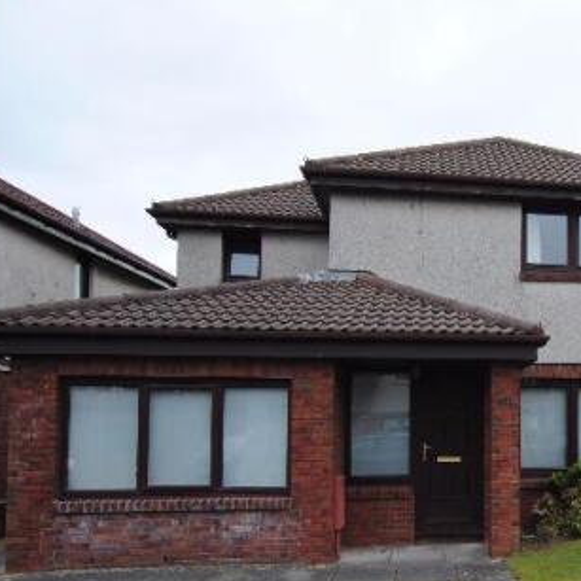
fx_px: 722
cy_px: 408
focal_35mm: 38
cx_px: 564
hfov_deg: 39.4
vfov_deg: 43.0
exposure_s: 1/125
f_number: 5.6
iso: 200
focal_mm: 14
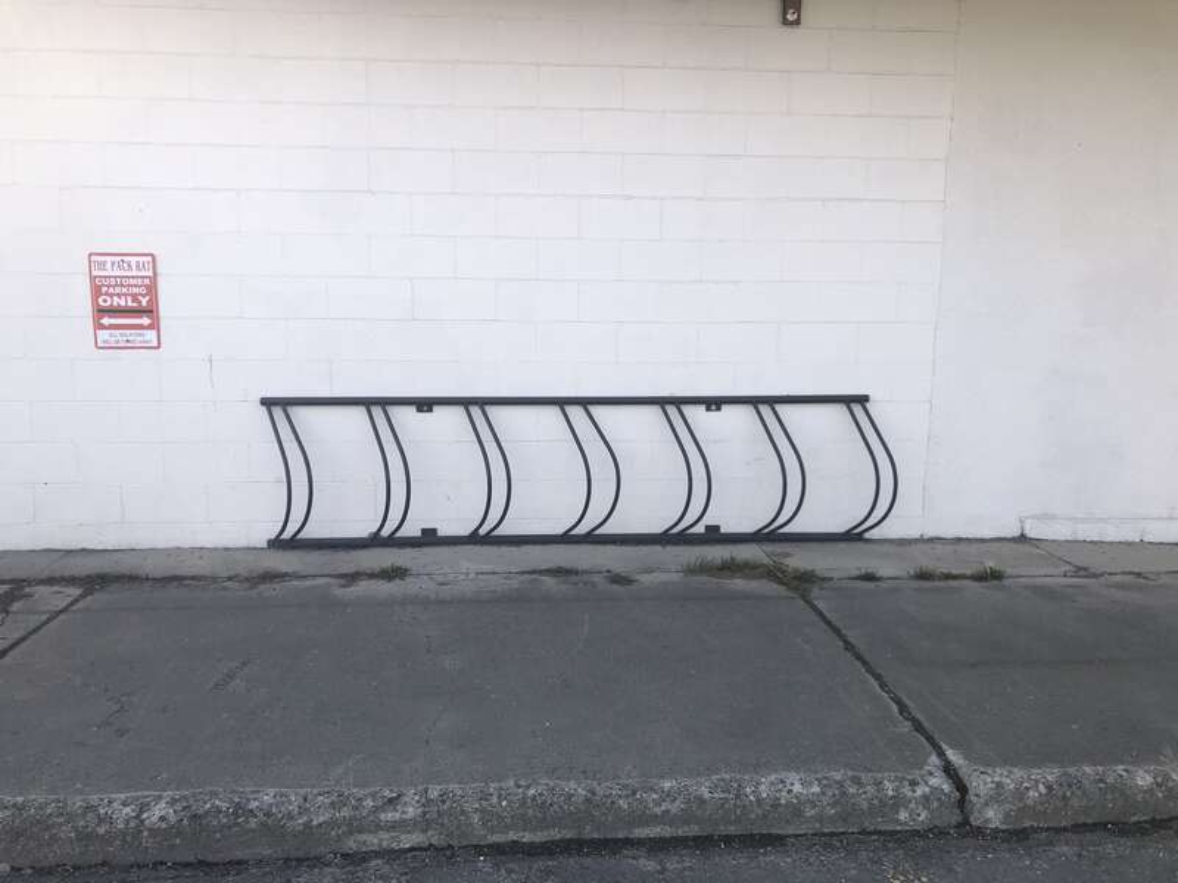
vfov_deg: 49.7
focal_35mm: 28
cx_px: 589
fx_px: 953
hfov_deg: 63.4
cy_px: 442
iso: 20
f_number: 1.8
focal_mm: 4
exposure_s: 1/1297
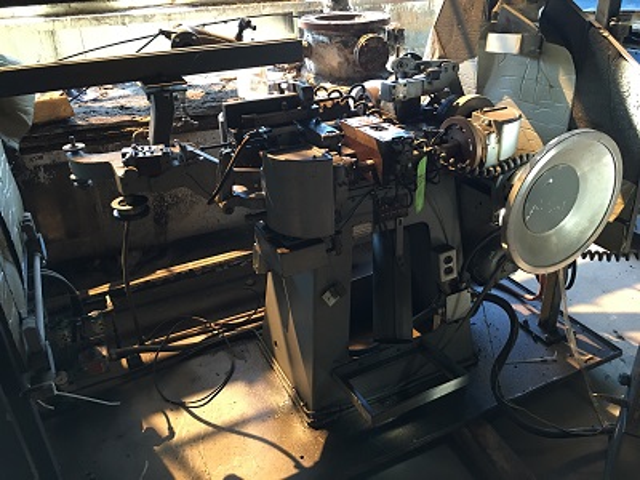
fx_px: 536
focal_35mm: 29
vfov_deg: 48.2
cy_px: 240
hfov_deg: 61.7
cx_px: 320
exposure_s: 1/15
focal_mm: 4.15
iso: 80
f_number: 2.2
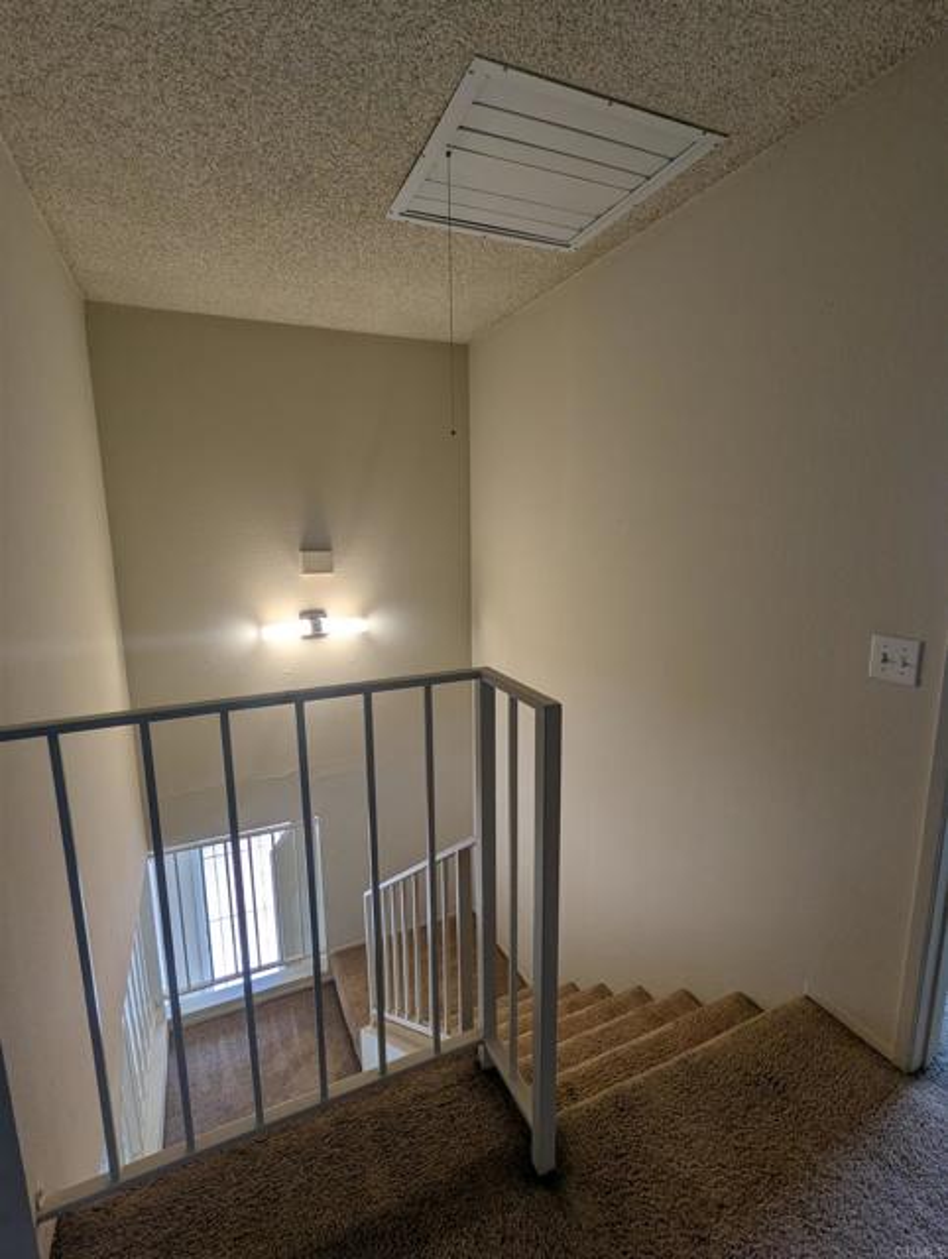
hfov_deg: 78.3
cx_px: 474
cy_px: 630
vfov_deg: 94.4
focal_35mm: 16
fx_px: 583
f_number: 2.2
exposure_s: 1/60
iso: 72
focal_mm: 2.35
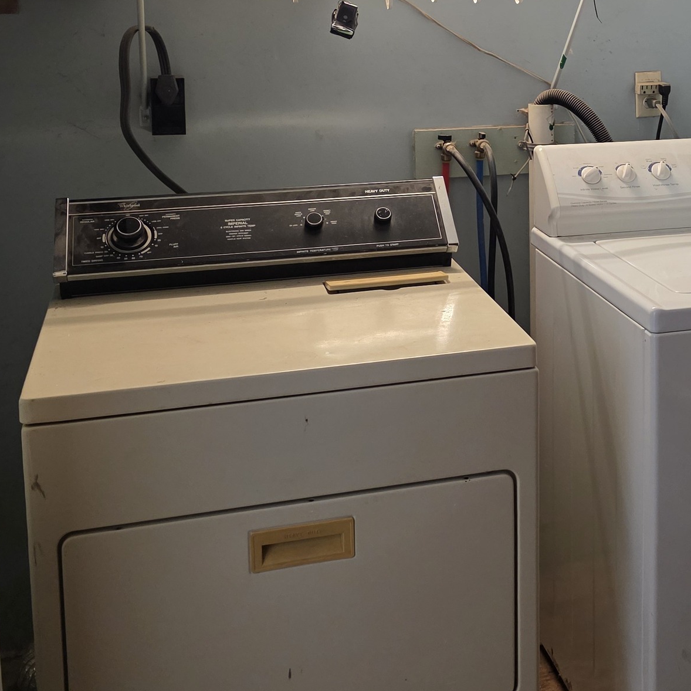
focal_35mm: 53
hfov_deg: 31.1
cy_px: 124
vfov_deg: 31.3
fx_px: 1197
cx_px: 584
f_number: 1.7
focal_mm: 6.3
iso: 500
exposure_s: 1/120
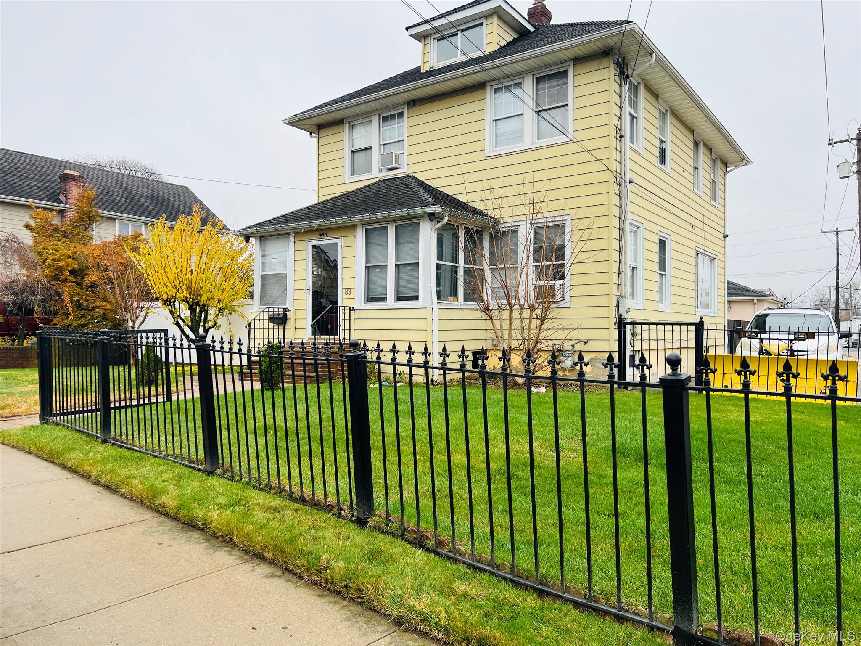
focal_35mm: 26
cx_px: 430
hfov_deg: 67.3
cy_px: 323
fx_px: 647
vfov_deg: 53.1
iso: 50
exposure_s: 1/621
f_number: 1.5
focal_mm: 5.7
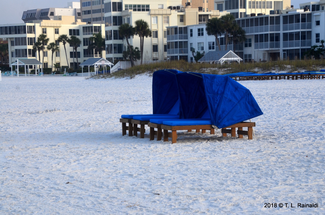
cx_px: 162
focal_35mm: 120
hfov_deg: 17.1
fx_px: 1081
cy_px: 108
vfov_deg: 11.4
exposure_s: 1/250
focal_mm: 80
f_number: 8
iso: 160
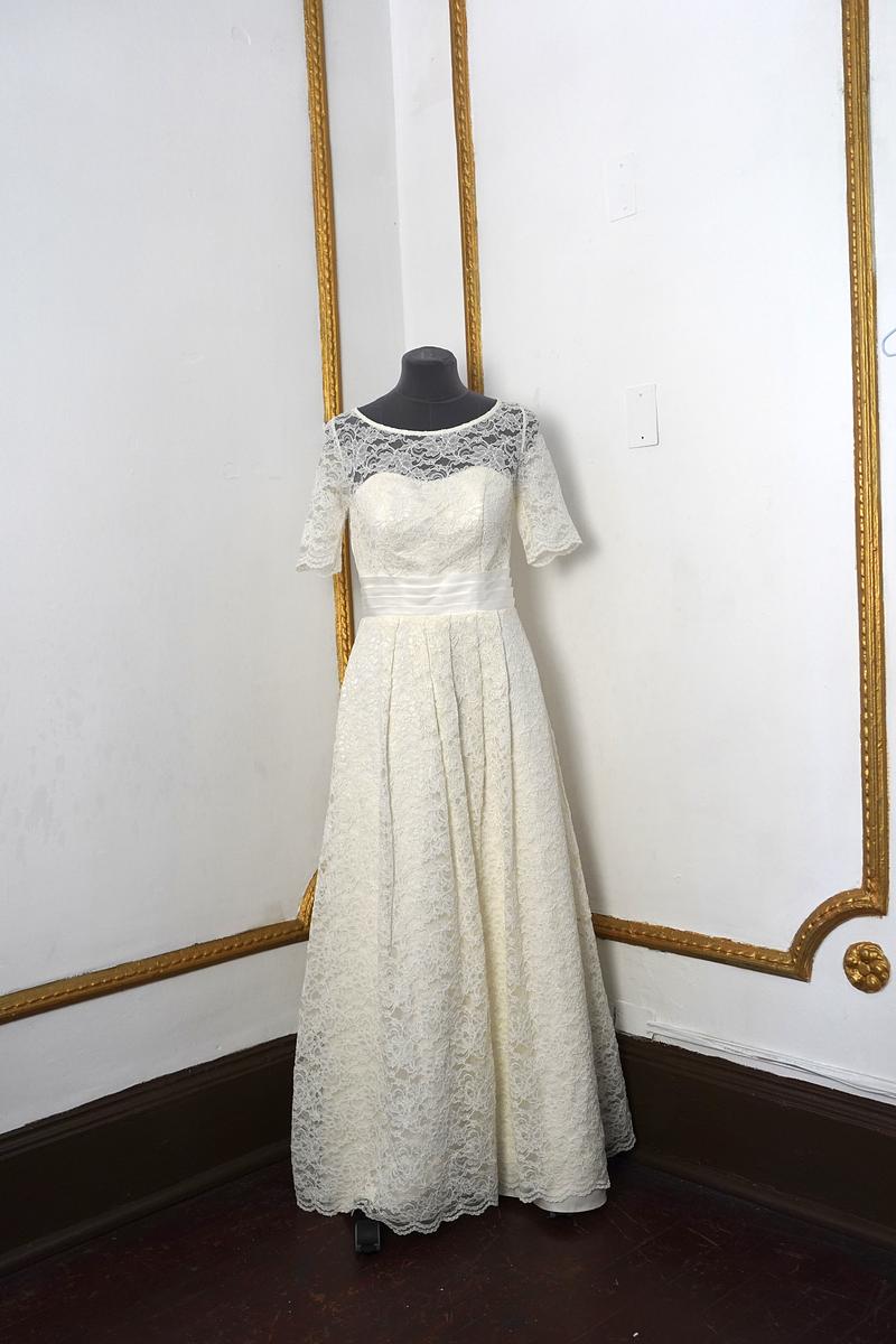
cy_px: 672
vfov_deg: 51.9
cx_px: 448
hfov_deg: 35.9
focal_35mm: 37
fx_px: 1381
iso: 1250
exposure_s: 1/160
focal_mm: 37
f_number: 5
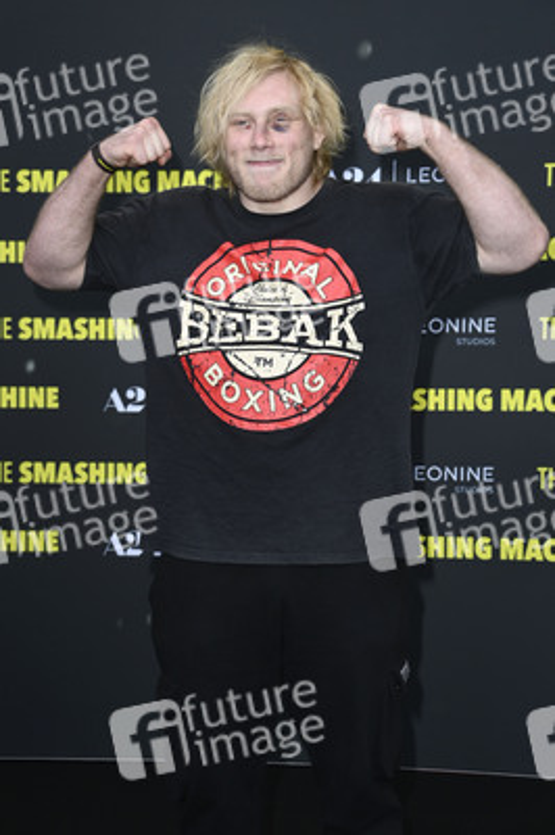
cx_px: 278
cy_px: 418
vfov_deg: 24.8
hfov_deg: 16.6
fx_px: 1899
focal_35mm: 82
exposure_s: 1/250
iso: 640
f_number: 5.6
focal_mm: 82
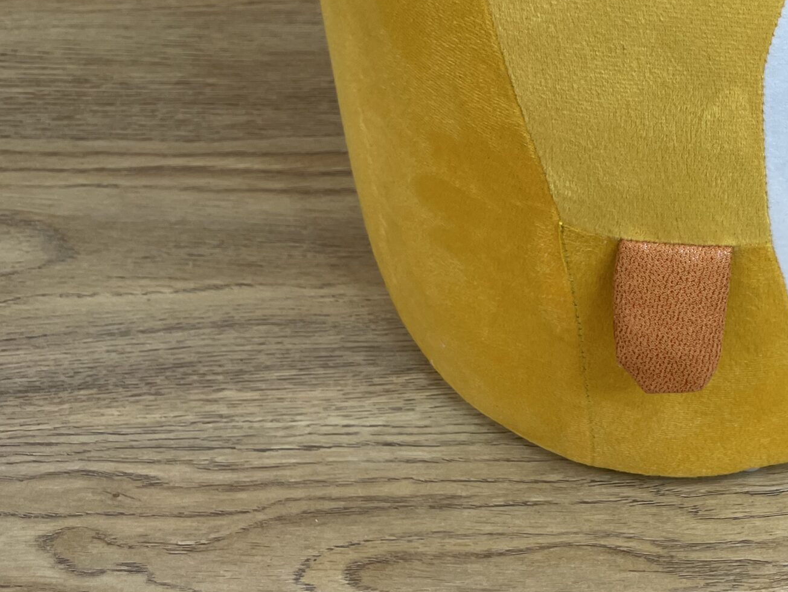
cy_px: 50
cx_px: 754
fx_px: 1161
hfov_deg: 34.7
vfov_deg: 27.5
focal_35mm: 51
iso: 50
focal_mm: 4.2
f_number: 1.6
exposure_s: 1/100
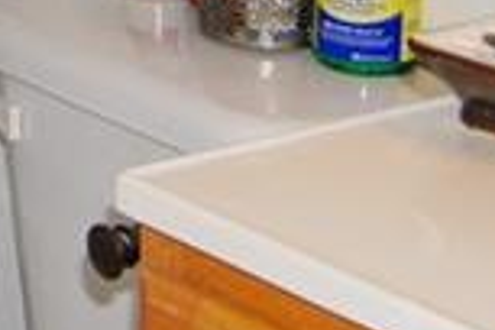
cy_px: -489
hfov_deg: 10.7
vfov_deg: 7.1
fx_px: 2489
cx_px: -391
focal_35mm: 181
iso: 100
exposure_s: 1/60
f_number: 3.5
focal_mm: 18
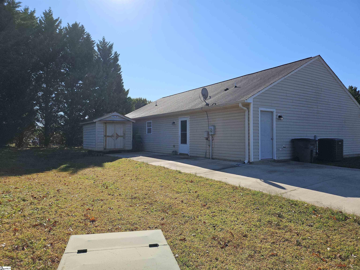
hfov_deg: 71.6
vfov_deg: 56.8
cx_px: 180
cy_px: 135
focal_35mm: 24
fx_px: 250
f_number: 1.8
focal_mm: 5
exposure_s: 1/4244
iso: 50
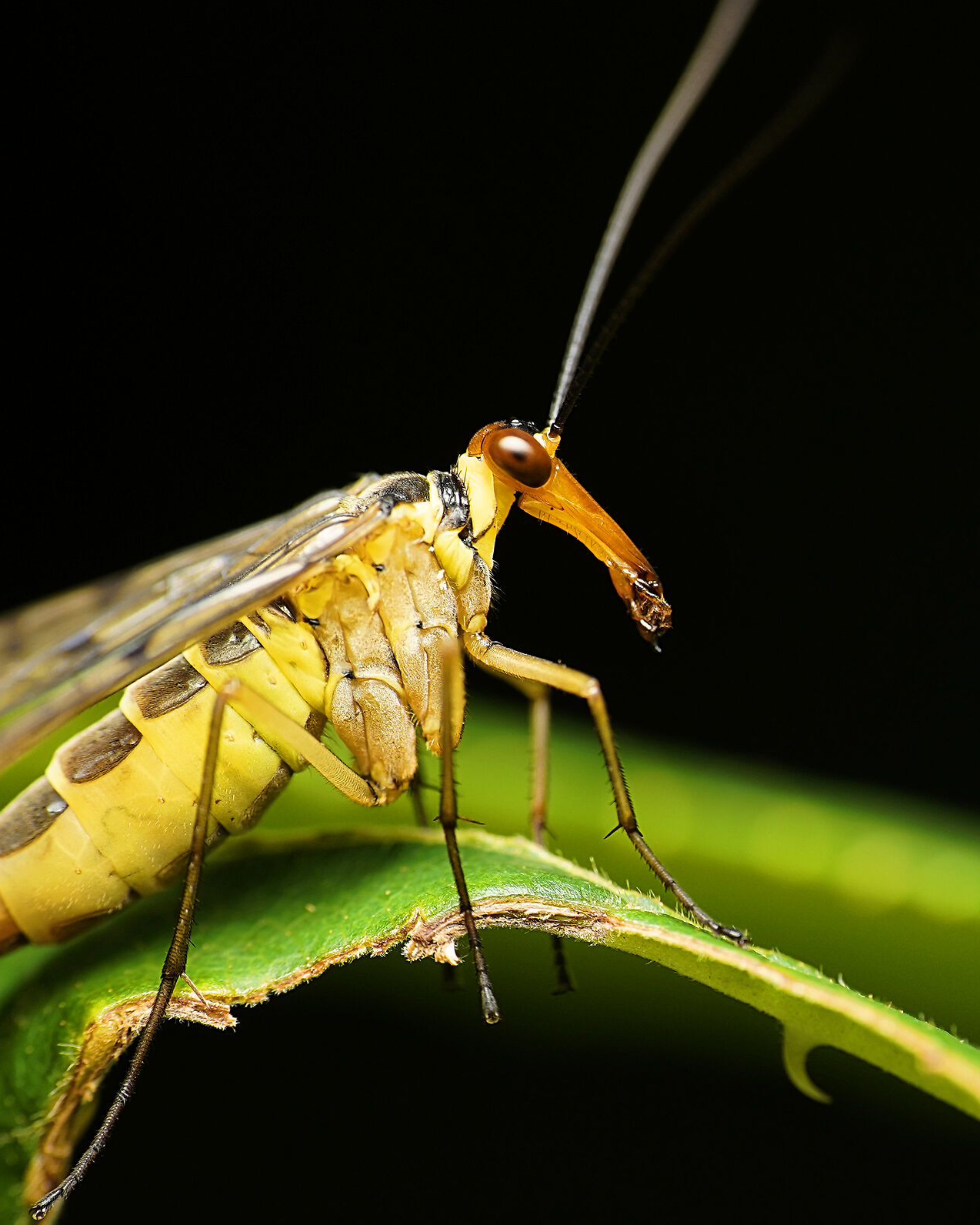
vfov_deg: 10.1
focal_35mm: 191
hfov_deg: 8.1
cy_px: 611
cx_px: 451
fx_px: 6923
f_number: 8
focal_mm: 90
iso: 100
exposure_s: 1/250
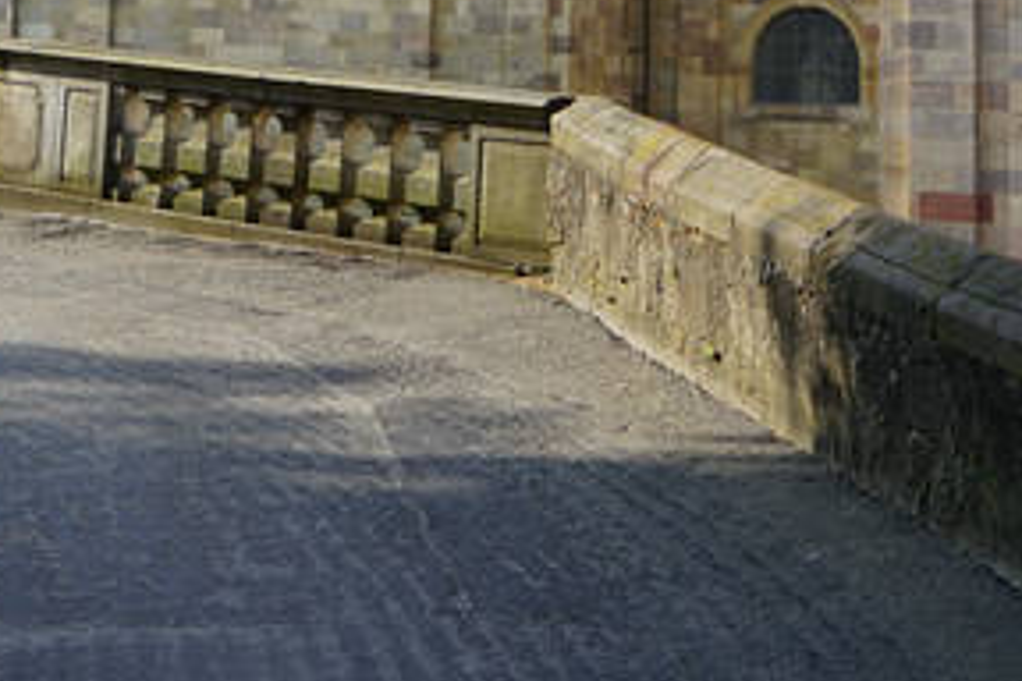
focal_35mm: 100
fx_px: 2839
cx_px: 486
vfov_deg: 12.6
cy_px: -482
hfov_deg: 20.4
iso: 100
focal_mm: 24
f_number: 4
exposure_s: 1/750
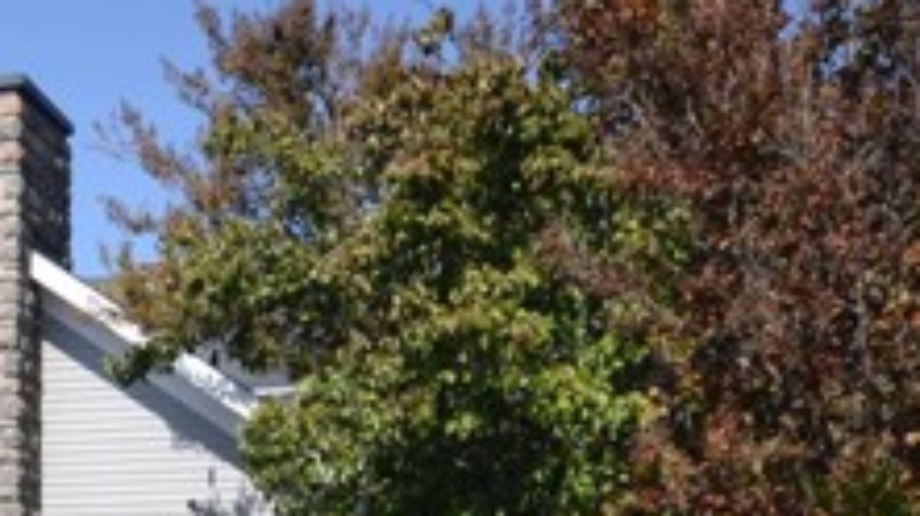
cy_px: 801
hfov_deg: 20.8
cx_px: -354
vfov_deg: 12.5
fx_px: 2219
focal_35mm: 91
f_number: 7.1
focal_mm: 20
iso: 100
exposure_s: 1/200
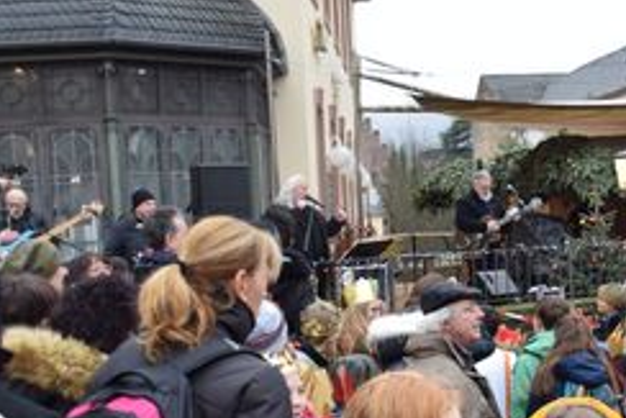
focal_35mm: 81
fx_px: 1409
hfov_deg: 24.5
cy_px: 287
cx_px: 536
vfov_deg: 16.8
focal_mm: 22
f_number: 4.8
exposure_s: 1/90
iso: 400
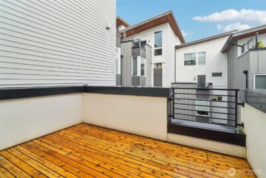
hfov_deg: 96.7
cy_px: 89
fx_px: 118
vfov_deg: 73.8
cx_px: 133
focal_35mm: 16
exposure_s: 1/1000
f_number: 8
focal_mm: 16
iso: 1600
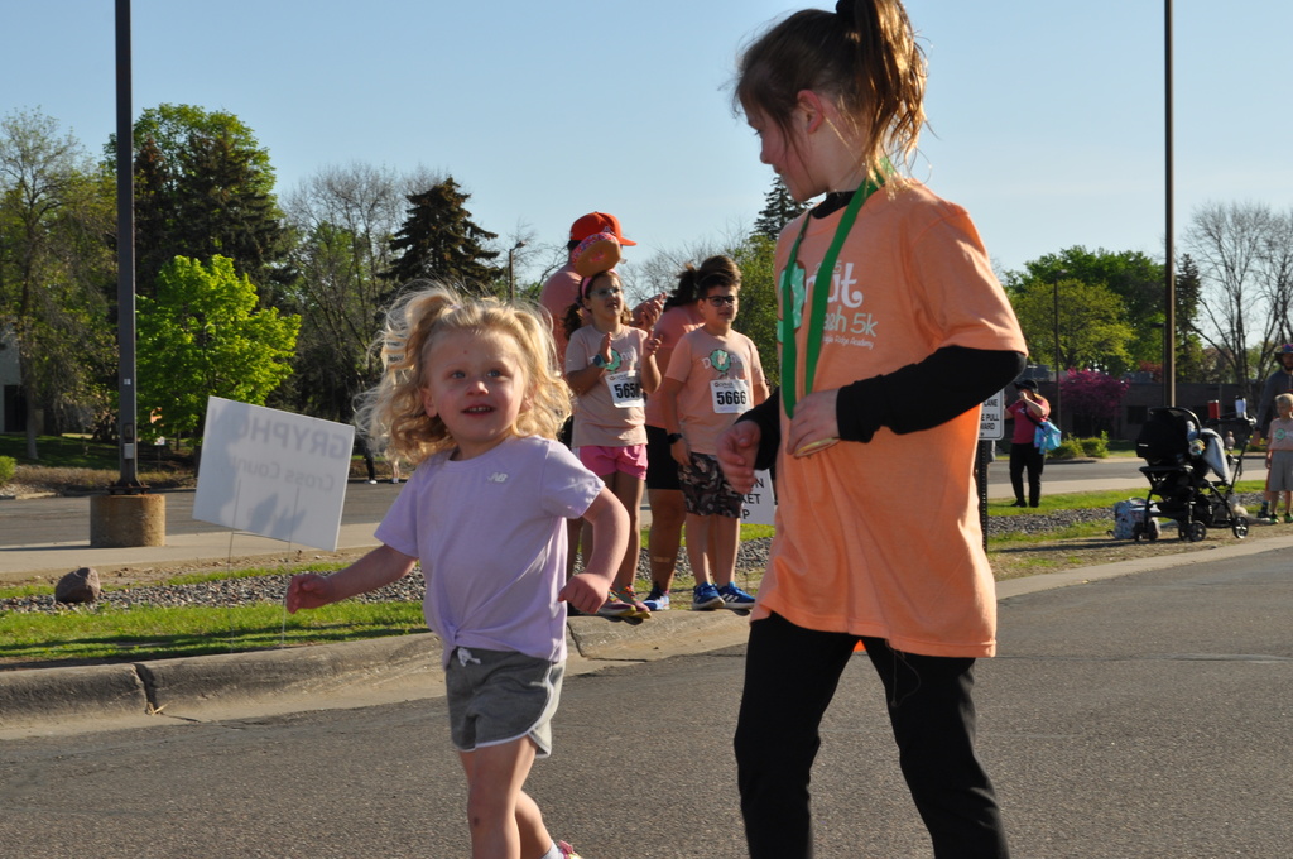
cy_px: 430
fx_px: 2475
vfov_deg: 19.7
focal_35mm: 69
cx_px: 646
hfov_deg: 29.3
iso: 200
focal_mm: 46
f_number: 11
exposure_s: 1/200
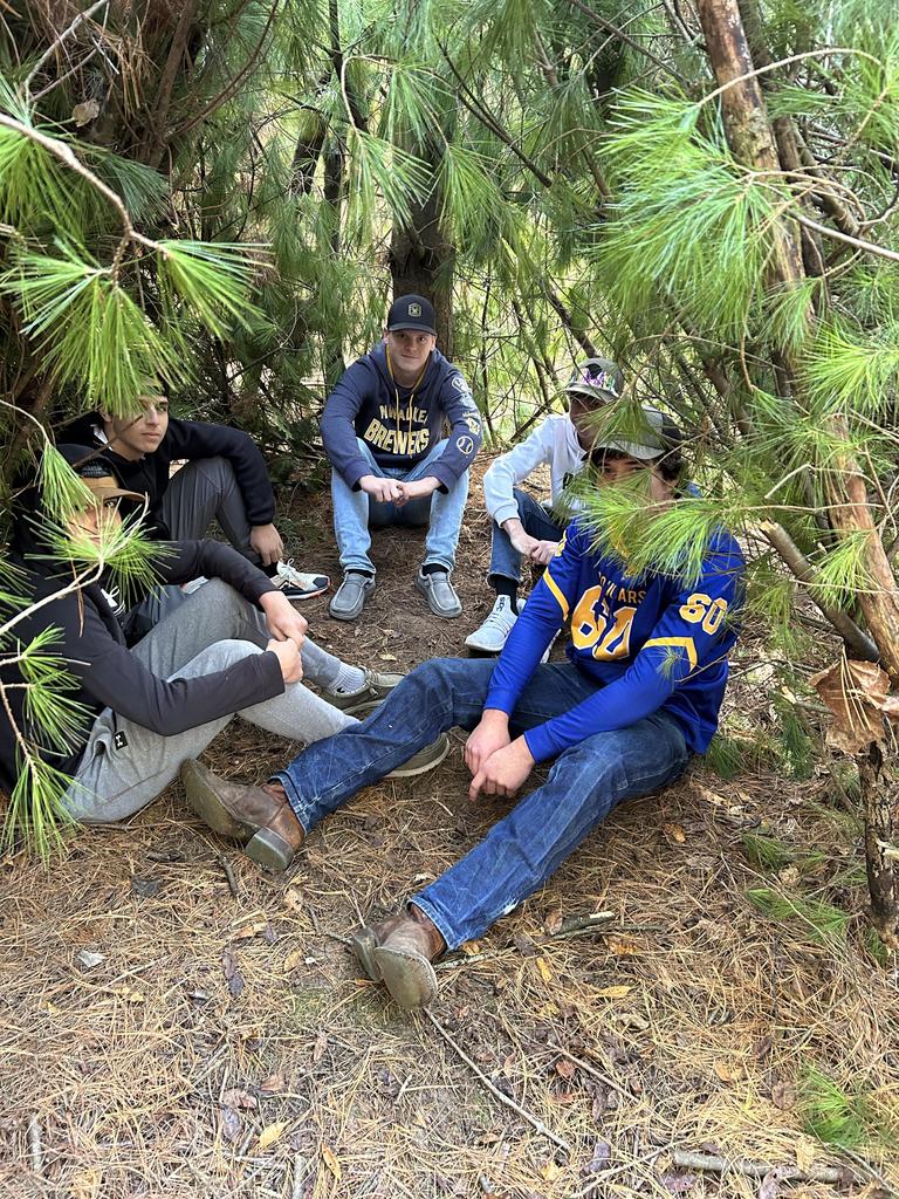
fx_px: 900
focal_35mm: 26
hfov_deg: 53.1
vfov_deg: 67.3
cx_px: 450
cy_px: 600
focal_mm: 5.7
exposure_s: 1/54
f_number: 1.5
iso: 500
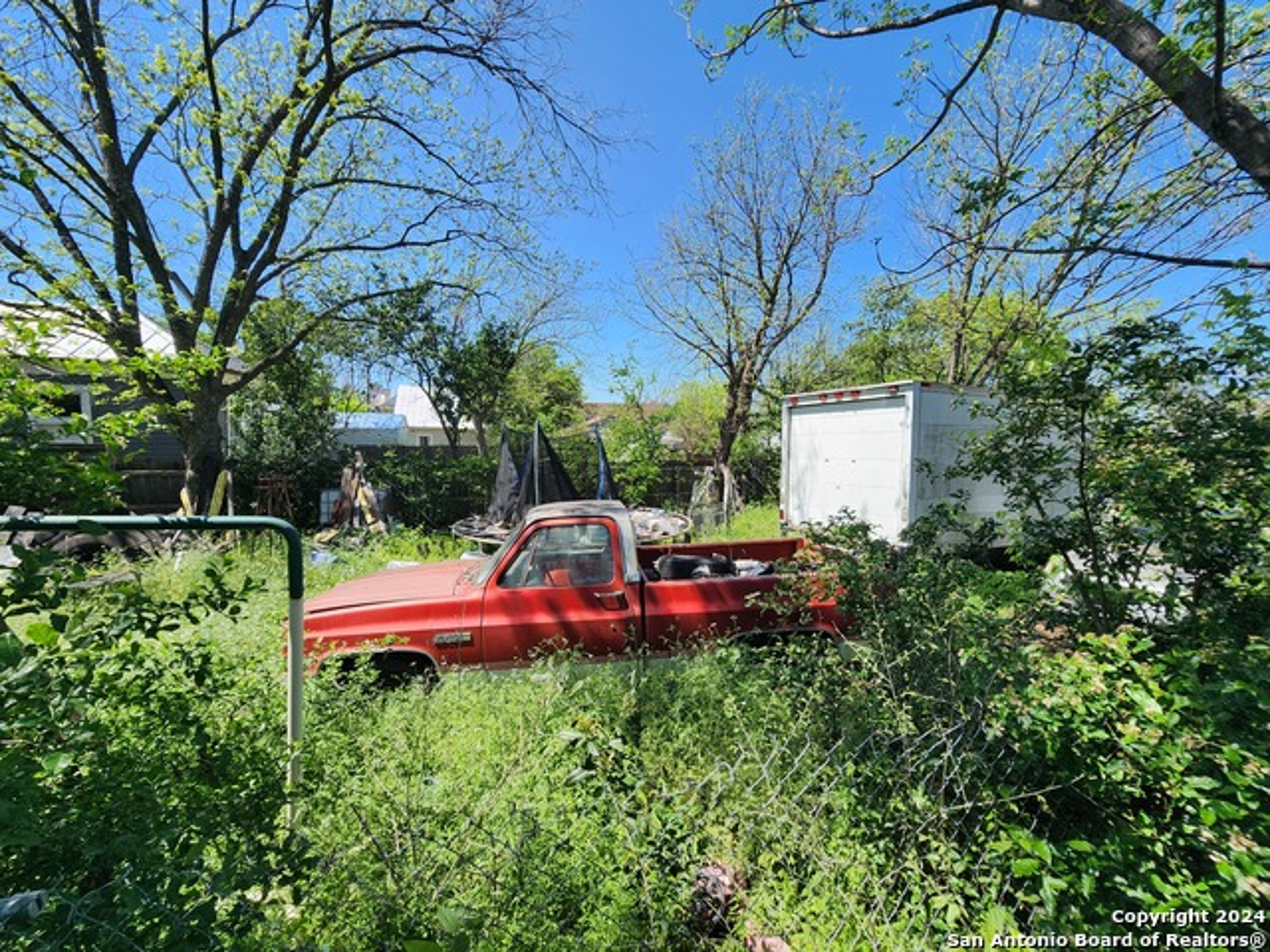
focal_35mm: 13
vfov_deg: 89.9
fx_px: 477
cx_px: 635
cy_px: 476
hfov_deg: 106.2
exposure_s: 1/1205
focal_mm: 2.2
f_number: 2.2
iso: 50
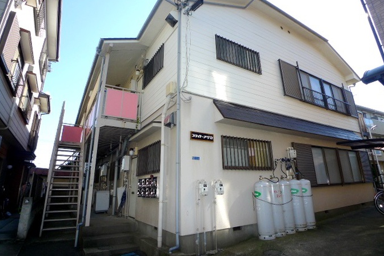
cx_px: 199
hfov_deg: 69.4
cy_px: 115
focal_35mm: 26
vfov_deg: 49.5
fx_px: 277
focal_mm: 5.1
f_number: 3.5
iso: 100
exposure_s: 1/400
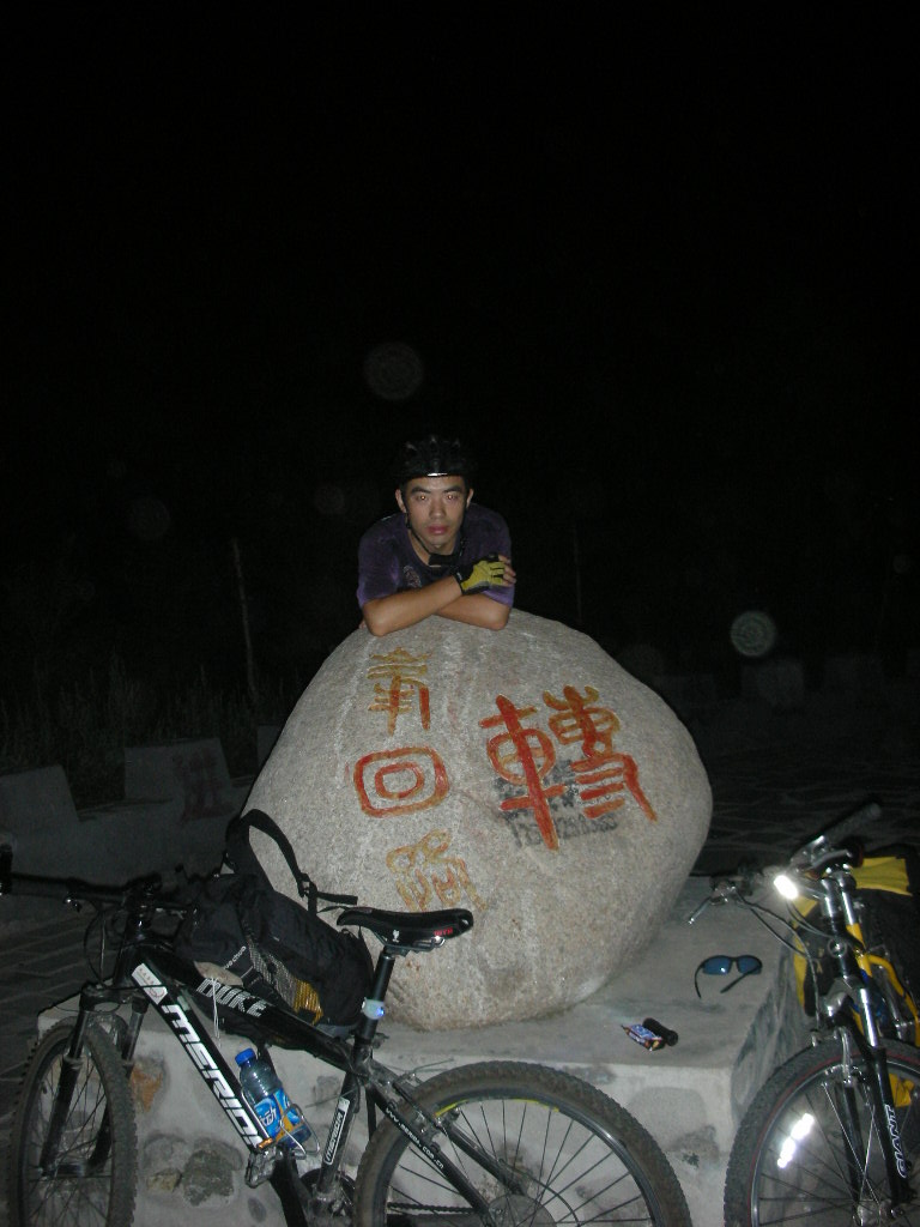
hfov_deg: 40.7
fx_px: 1240
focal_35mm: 35
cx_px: 460
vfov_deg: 52.6
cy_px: 614
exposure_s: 1/60.1
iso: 200
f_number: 3
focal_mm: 5.8
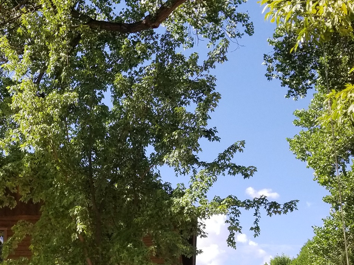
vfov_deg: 20.7
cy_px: 255
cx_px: 32
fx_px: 706
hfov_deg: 27.1
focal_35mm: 69
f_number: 1.7
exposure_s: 1/1244
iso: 50
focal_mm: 4.3
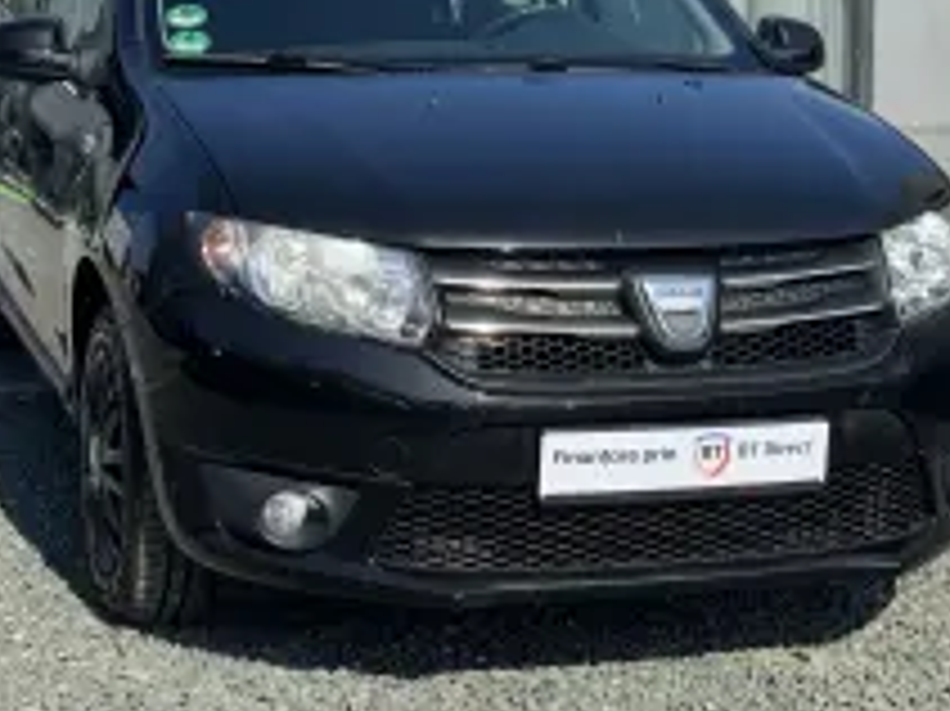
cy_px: 135
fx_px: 2249
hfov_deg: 23.8
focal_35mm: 82
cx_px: 414
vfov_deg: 17.8
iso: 64
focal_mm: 6.76
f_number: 1.78
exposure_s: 1/4608
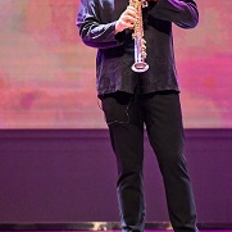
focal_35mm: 469
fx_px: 3556
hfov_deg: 3.7
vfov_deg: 3.7
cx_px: 160
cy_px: 77
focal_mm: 200
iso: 4000
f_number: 2.8
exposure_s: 1/200
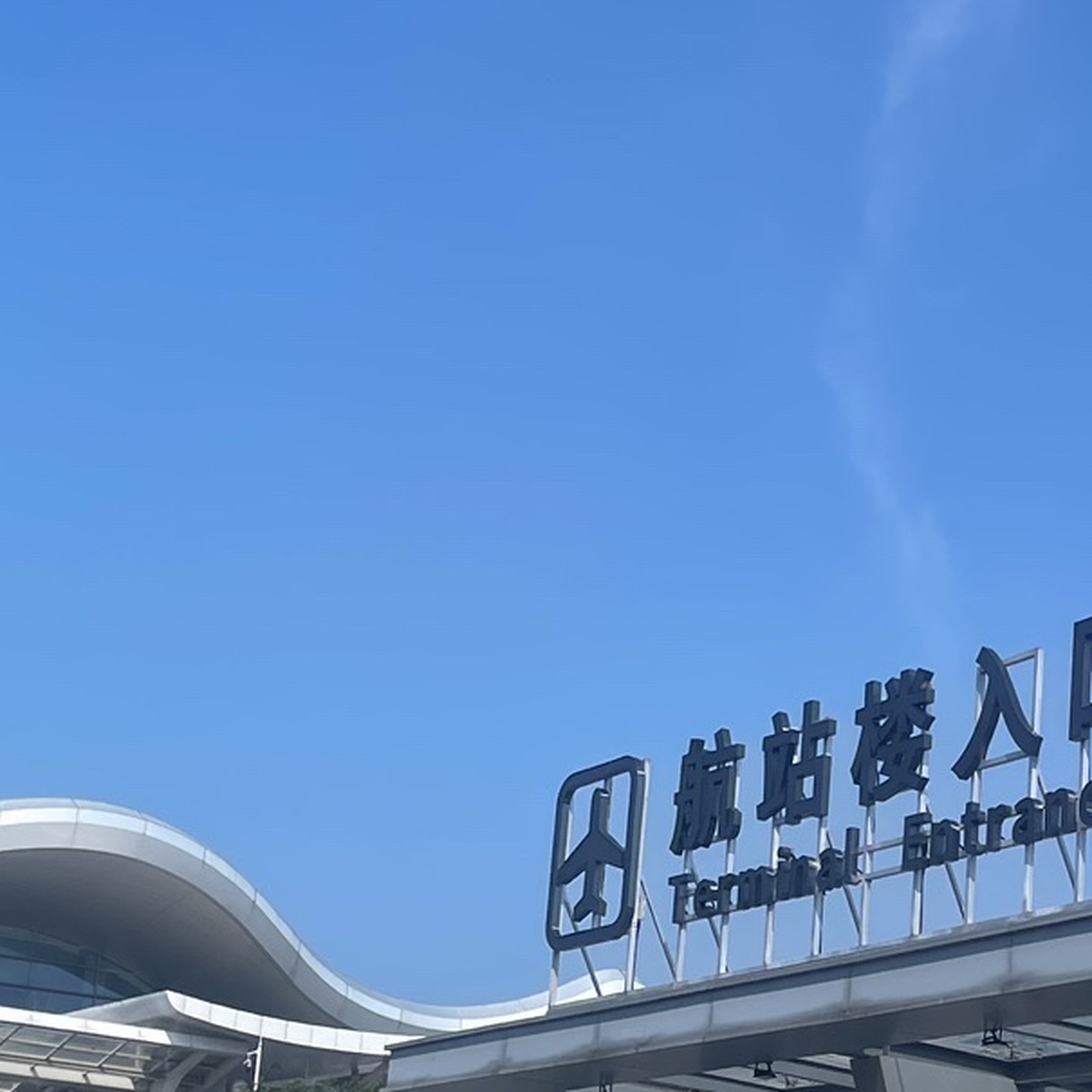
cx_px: 836
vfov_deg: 22.4
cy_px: 919
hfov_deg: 22.5
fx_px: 2712
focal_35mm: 76
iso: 32
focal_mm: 4.2
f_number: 1.6
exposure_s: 1/807
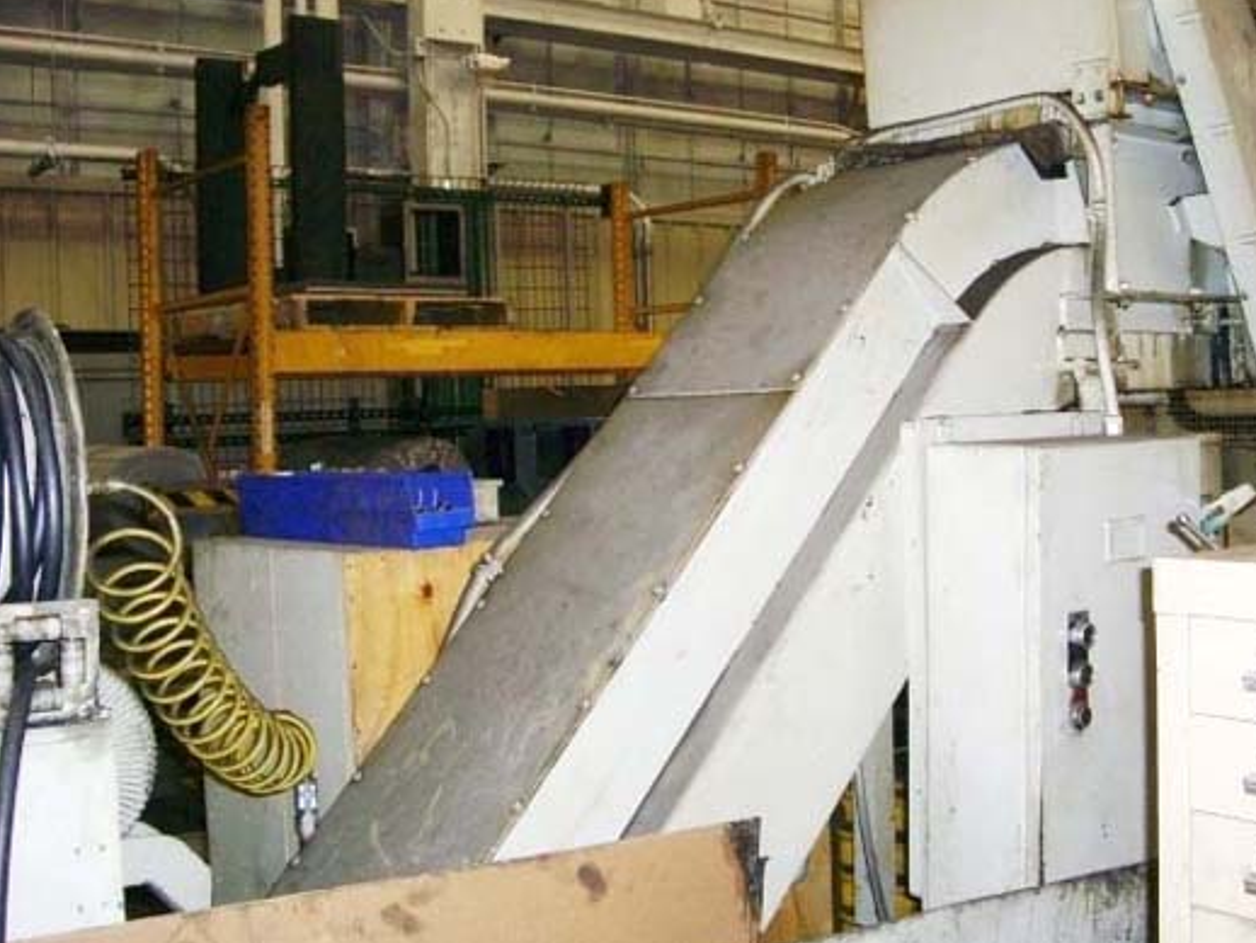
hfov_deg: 42.8
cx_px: 720
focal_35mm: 44
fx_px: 1597
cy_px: 419
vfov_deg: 32.9
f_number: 2.8
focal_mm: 7.9
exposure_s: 1/60
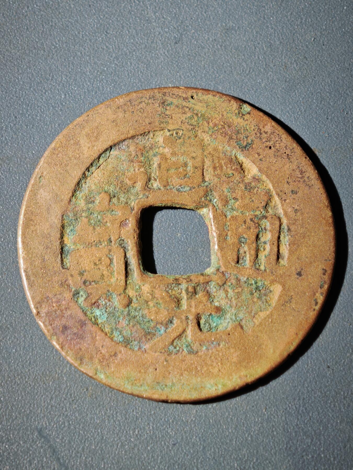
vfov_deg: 17.6
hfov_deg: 13.2
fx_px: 1523
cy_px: 235
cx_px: 176
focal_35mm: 112
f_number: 2
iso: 320
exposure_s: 1/100
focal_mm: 9
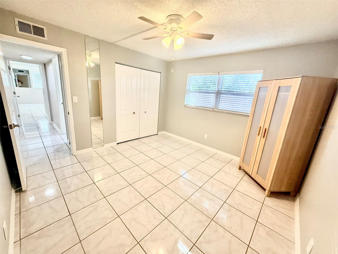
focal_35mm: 14
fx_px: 137
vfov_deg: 85.7
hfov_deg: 102.1
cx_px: 169
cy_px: 127
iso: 200
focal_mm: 2.22
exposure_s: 1/120
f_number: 2.2
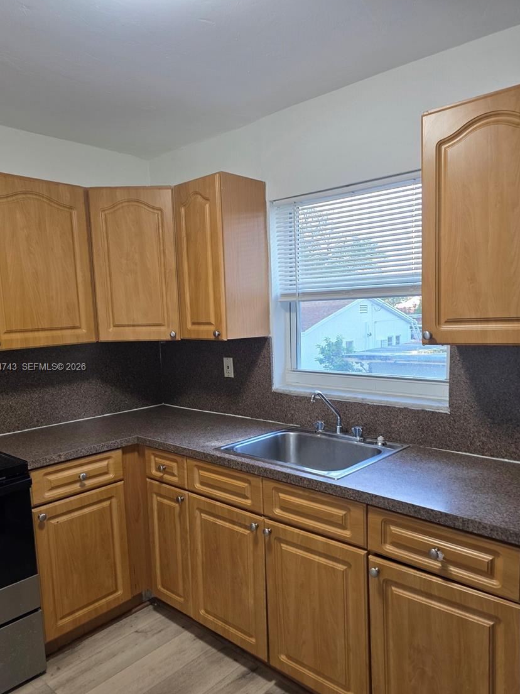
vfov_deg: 69.3
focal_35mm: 25
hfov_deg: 54.9
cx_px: 252
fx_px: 501
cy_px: 368
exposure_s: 1/120
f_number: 1.7
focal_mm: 6.3
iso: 200
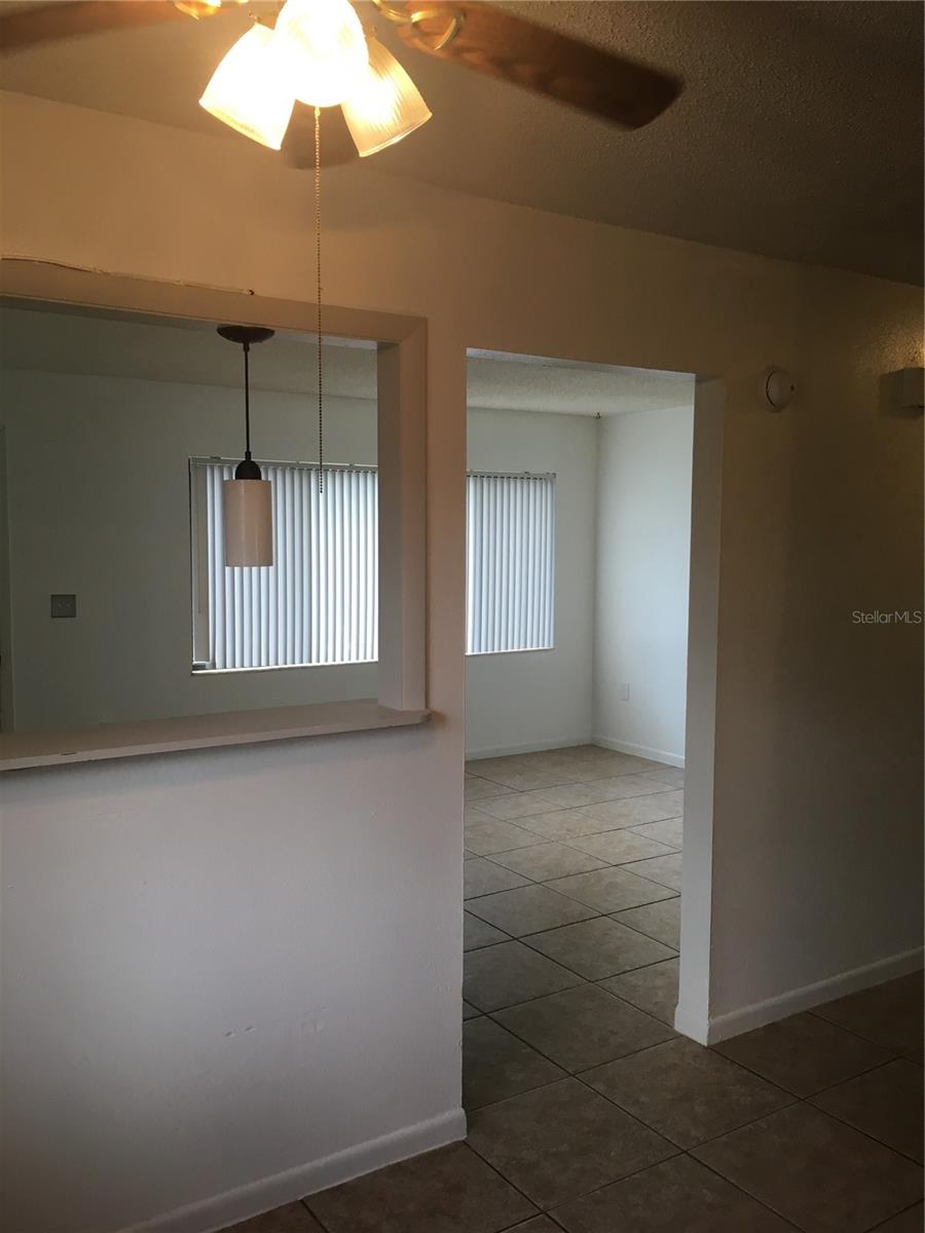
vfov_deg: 61.7
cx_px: 462
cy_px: 616
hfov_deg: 48.2
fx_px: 1033
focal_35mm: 29
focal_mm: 4.15
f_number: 2.2
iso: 25
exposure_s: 1/40
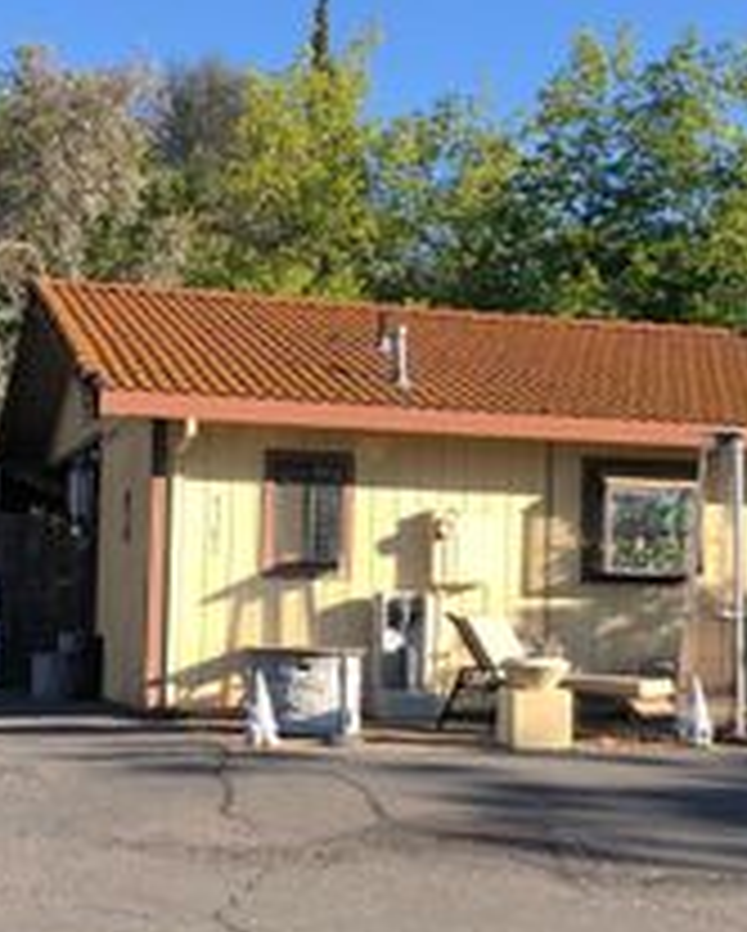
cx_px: 374
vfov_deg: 28.7
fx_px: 1821
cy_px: 529
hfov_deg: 23.2
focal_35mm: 66
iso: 20
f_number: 1.8
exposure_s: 1/736
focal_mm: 3.99
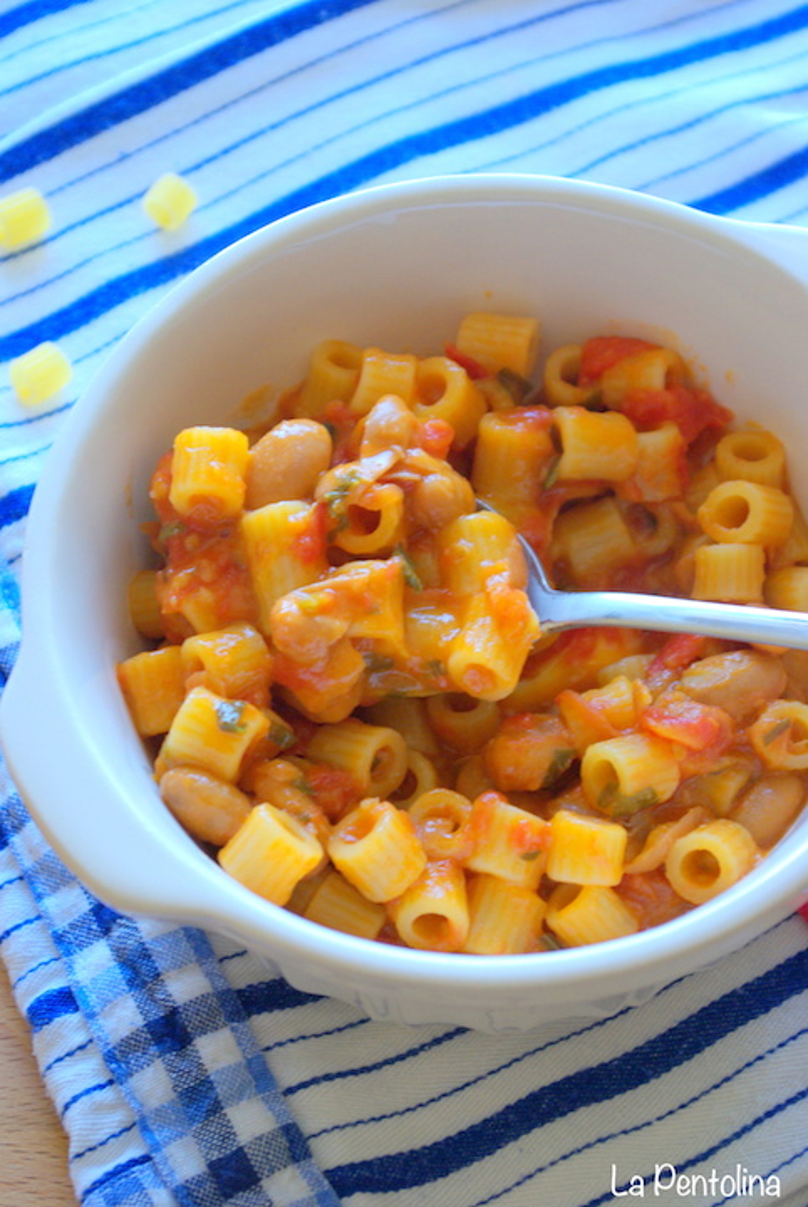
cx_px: 404
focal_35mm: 82
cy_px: 604
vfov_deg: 24.6
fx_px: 2769
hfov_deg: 16.6
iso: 320
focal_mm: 55
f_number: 5.6
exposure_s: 1/50
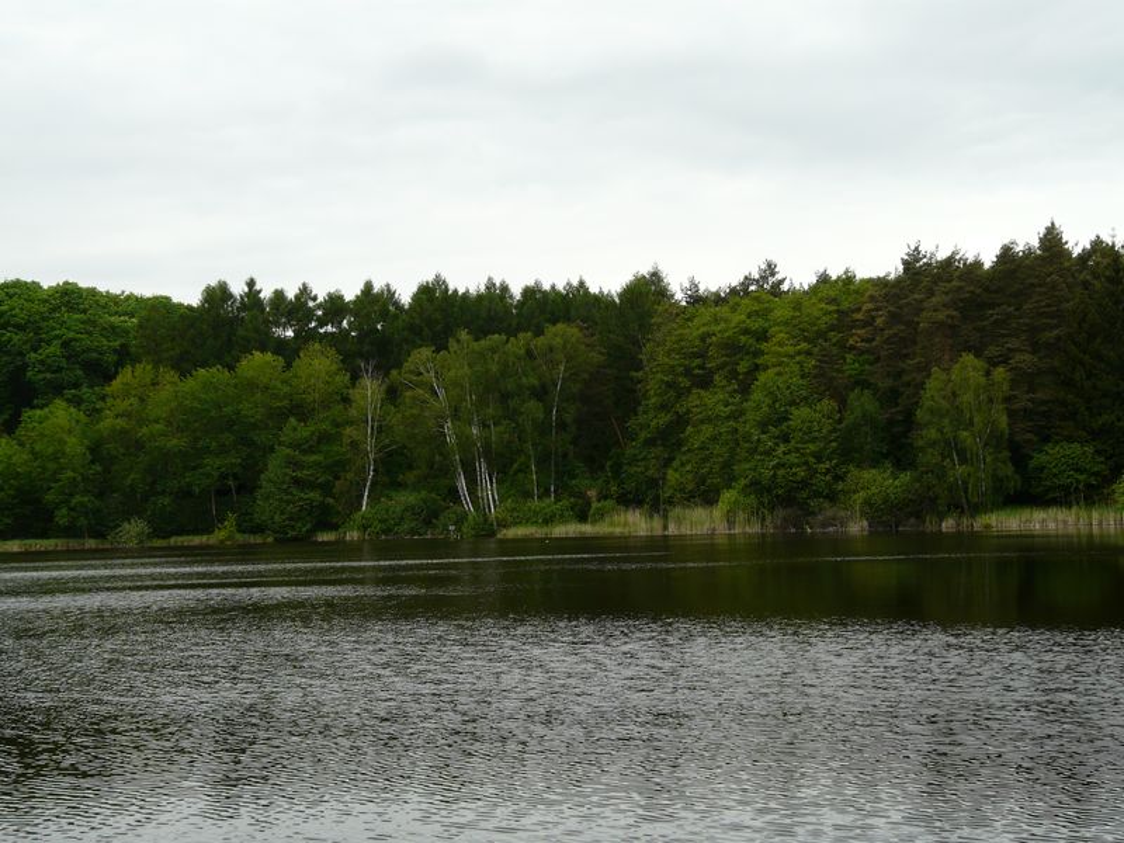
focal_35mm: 52
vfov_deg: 28.0
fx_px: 1688
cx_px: 562
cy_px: 422
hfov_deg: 36.8
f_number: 4.5
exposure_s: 1/250
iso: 100
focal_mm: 8.5
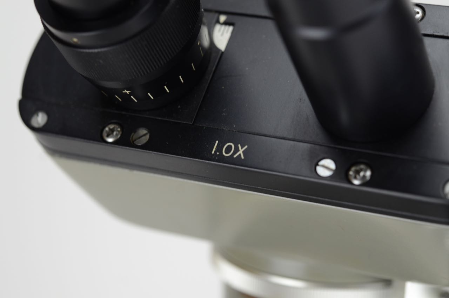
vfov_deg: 15.1
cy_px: 149
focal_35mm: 90
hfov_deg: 22.7
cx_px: 224
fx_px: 1120
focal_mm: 60
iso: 500
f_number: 5.6
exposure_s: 1/125
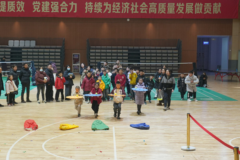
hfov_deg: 54.4
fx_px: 233
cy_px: 80
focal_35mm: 35
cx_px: 120
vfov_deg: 37.9
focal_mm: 35
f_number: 4
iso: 640
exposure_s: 1/160
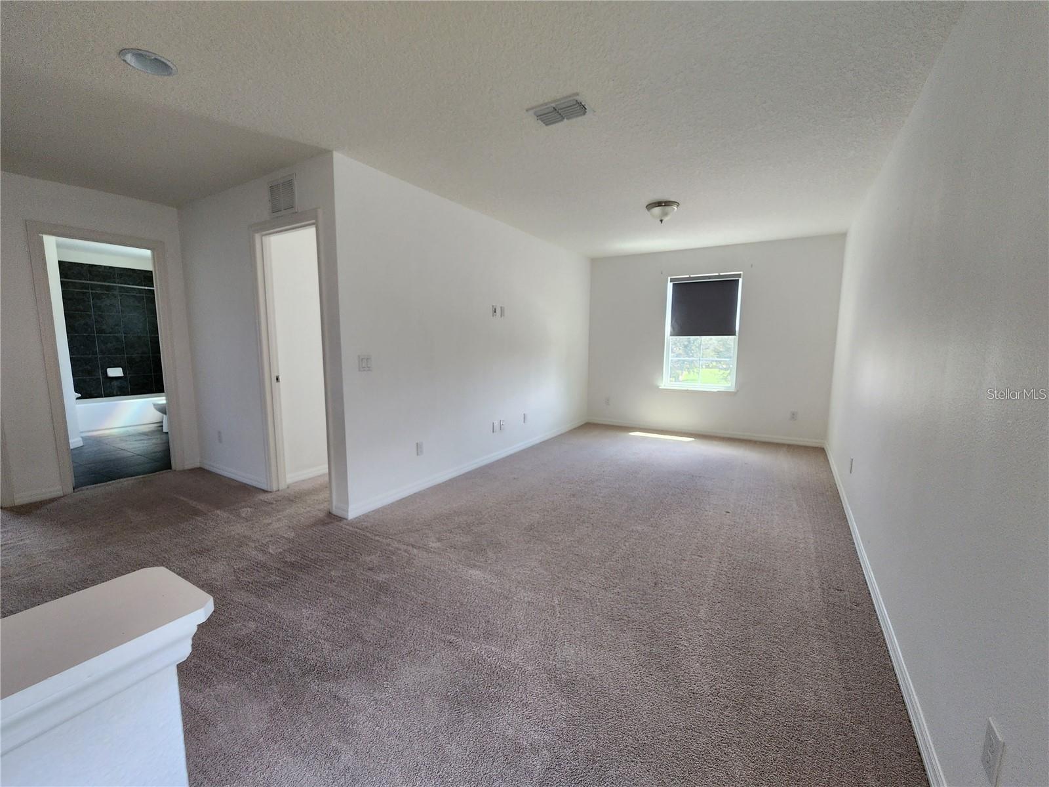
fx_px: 394
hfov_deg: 106.2
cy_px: 394
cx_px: 524
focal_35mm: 13
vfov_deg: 89.9
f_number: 2.2
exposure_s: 1/60
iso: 125
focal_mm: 2.2
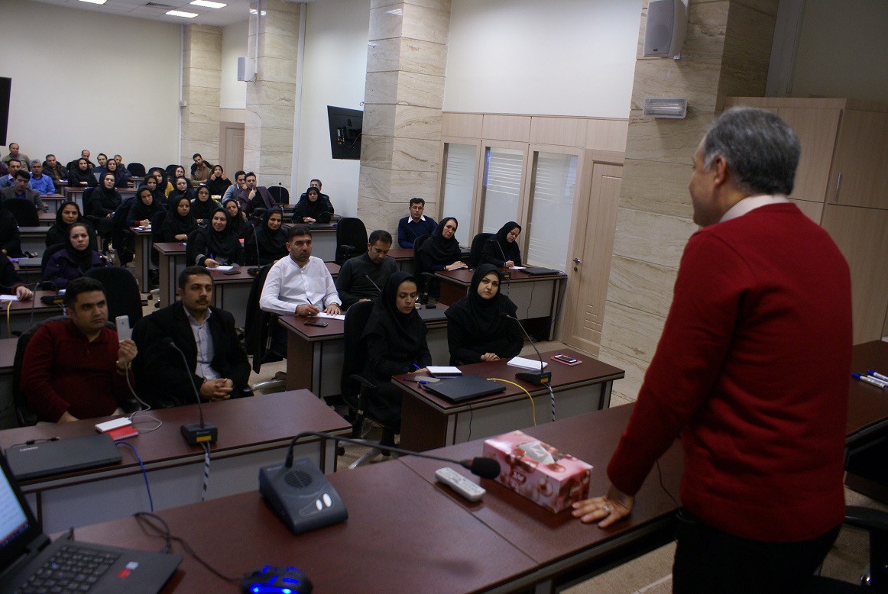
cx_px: 444
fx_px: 667
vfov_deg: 48.1
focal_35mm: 27
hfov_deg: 67.3
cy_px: 297
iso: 400
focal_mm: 18
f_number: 3.5
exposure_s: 1/20
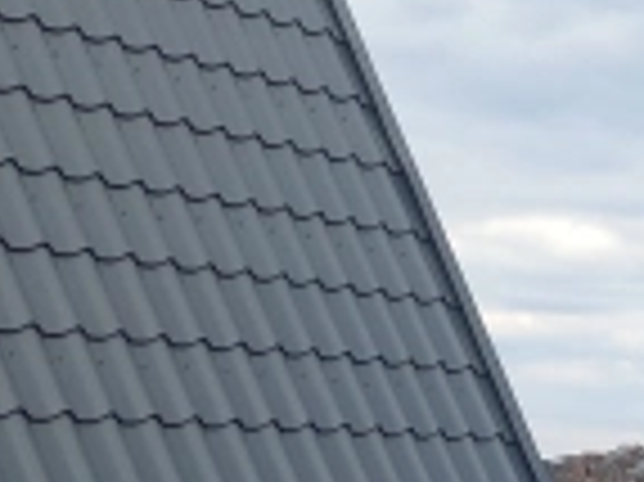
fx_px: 2026
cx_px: 1184
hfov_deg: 15.4
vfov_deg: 13.2
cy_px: 590
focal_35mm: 109
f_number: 1.8
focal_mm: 4.65
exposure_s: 1/400
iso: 50
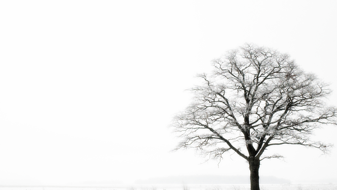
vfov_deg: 19.5
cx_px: 172
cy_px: 117
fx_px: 550
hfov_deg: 34.0
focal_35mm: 62
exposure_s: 1/800
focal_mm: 35
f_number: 8
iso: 400
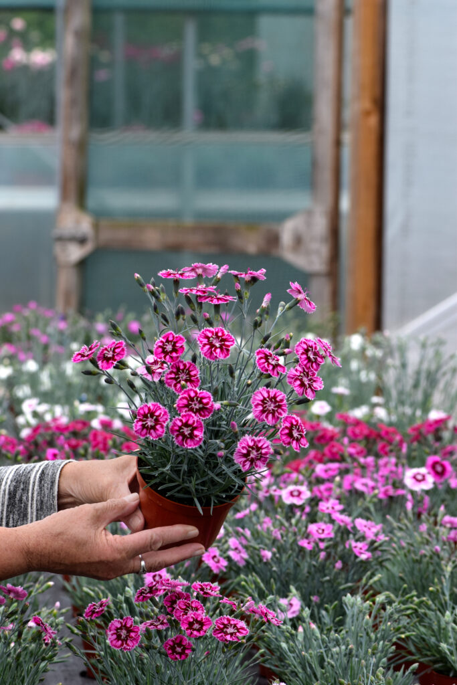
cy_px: 342
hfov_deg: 8.7
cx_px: 228
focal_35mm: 158
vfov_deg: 13.0
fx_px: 2998
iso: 400
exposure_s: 1/200
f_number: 7.1
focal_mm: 105
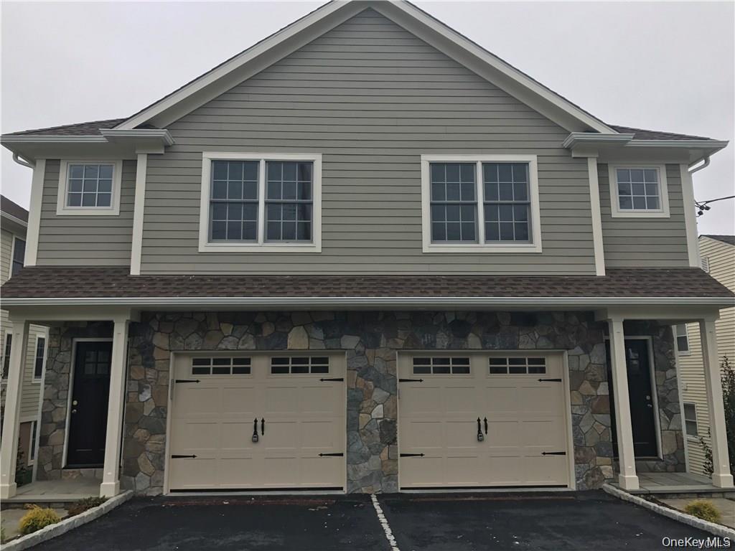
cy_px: 276
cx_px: 368
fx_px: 595
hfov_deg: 63.4
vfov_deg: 49.7
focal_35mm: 28
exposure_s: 1/1041
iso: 20
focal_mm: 3.99
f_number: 1.8
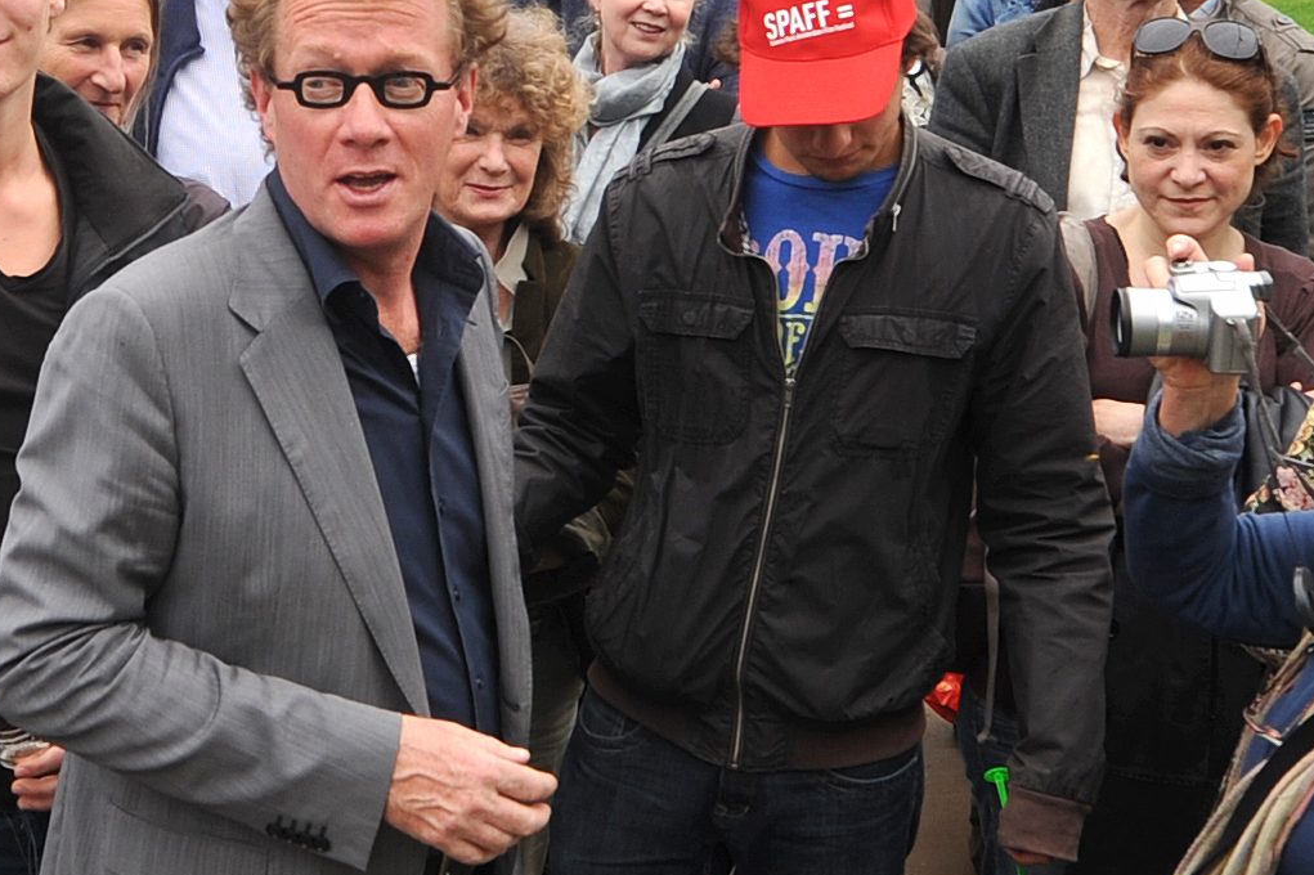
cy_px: 266
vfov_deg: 18.1
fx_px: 2736
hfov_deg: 26.4
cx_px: 232
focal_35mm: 75
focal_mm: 18
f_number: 7.1
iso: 200
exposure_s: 1/125
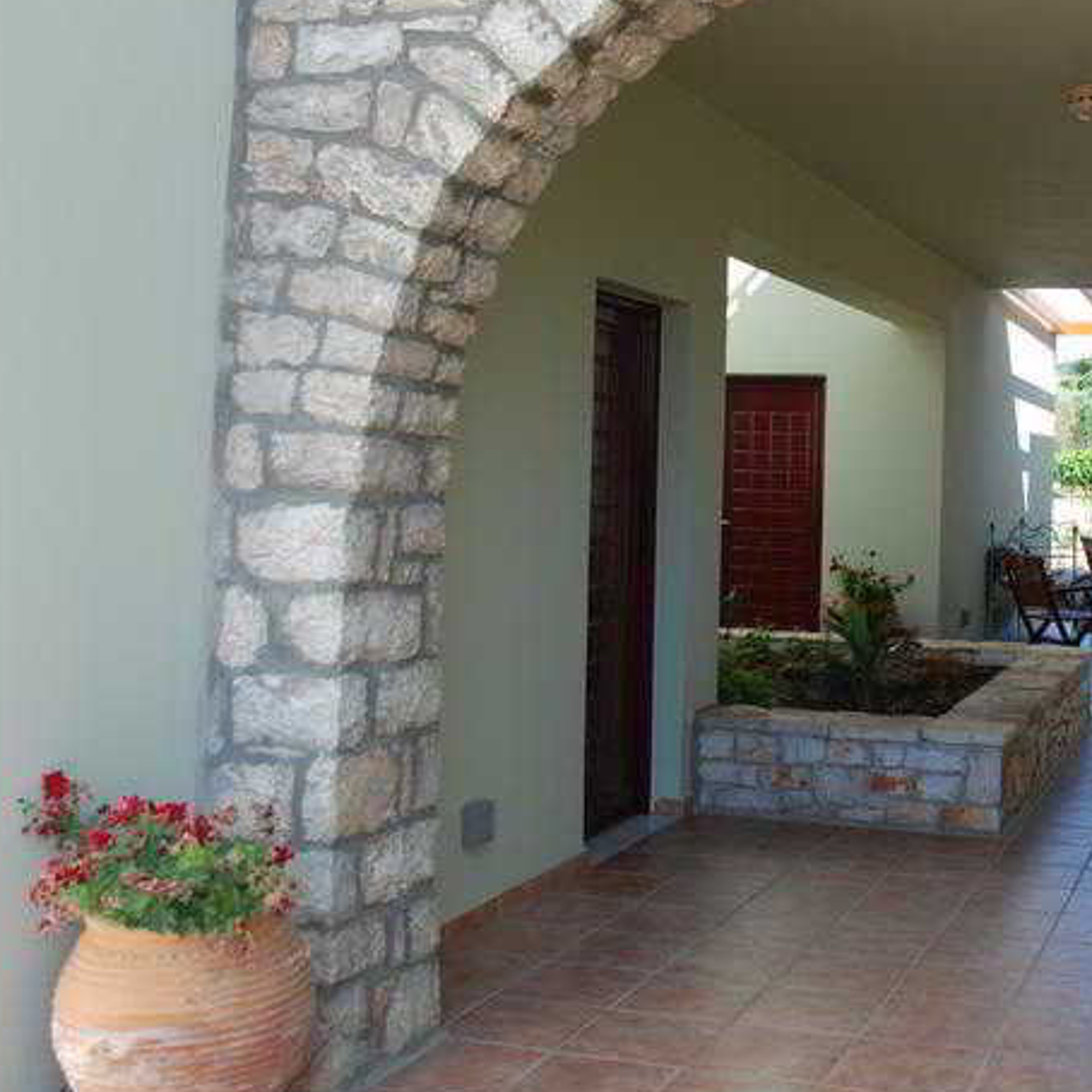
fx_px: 1606
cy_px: 459
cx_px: 888
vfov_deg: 37.5
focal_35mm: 45
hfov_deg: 36.2
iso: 100
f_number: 5.6
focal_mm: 20
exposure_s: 1/125
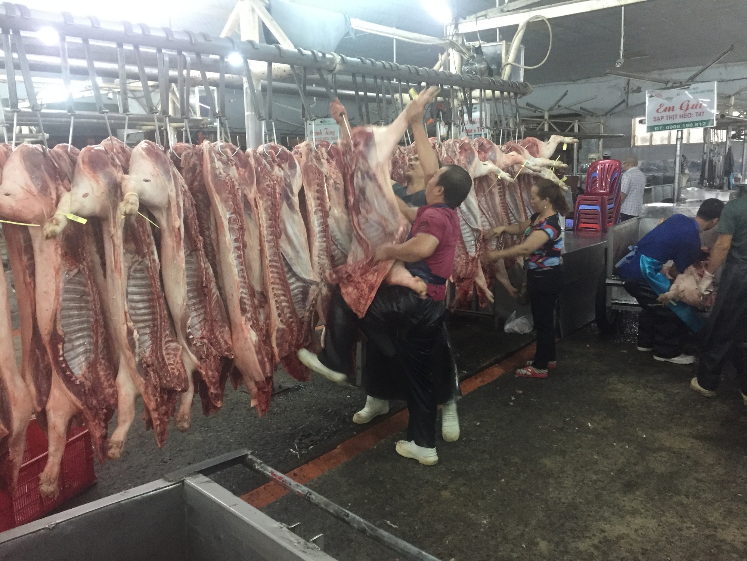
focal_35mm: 29
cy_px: 280
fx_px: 626
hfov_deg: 61.7
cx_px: 374
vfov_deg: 48.2
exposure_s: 1/17
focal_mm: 4.15
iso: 320
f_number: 2.2
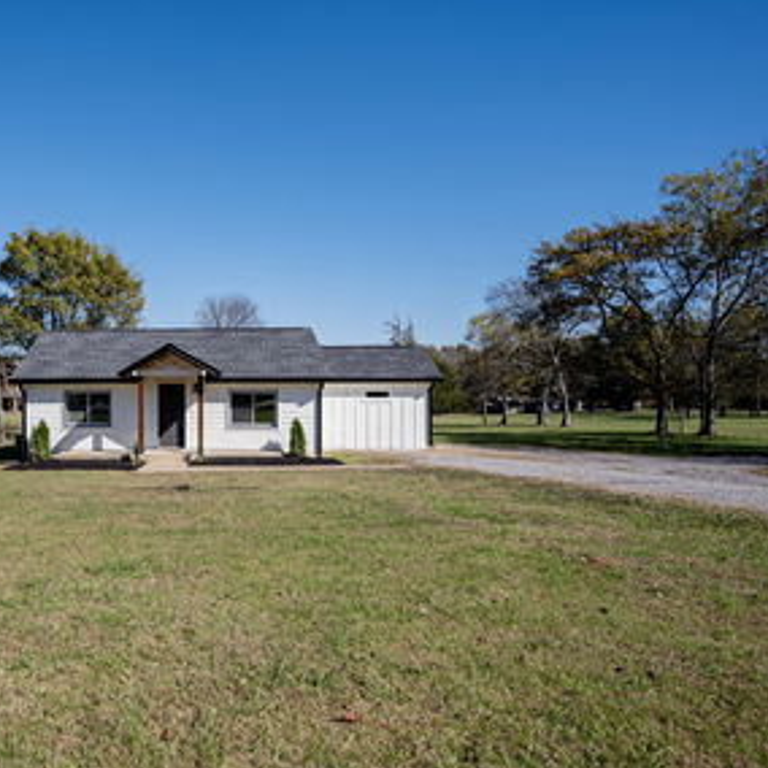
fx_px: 653
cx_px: 173
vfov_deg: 60.9
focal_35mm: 26
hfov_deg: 57.2
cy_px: 411
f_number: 4
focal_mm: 17
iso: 125
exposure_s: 1/1250
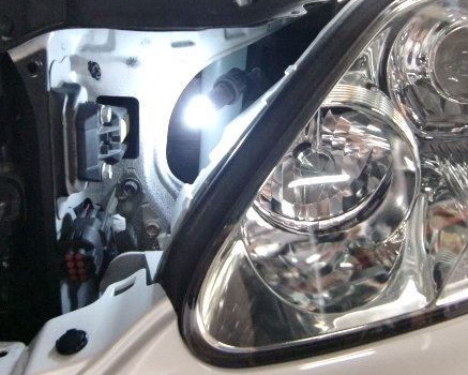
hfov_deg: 45.7
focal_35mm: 40
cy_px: 124
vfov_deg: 37.0
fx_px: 554
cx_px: 206
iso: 400
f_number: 2.6
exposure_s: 1/60
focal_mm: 4.9
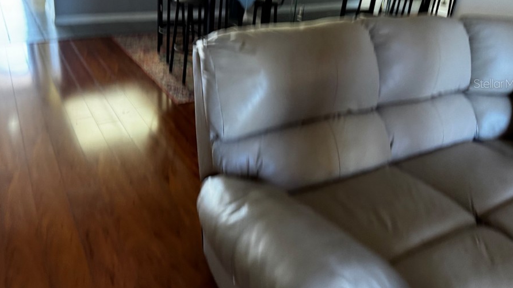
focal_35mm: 30
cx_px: 233
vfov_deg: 38.3
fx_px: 408
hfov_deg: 64.2
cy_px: 83
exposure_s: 1/60
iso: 320
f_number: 1.78
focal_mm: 6.76
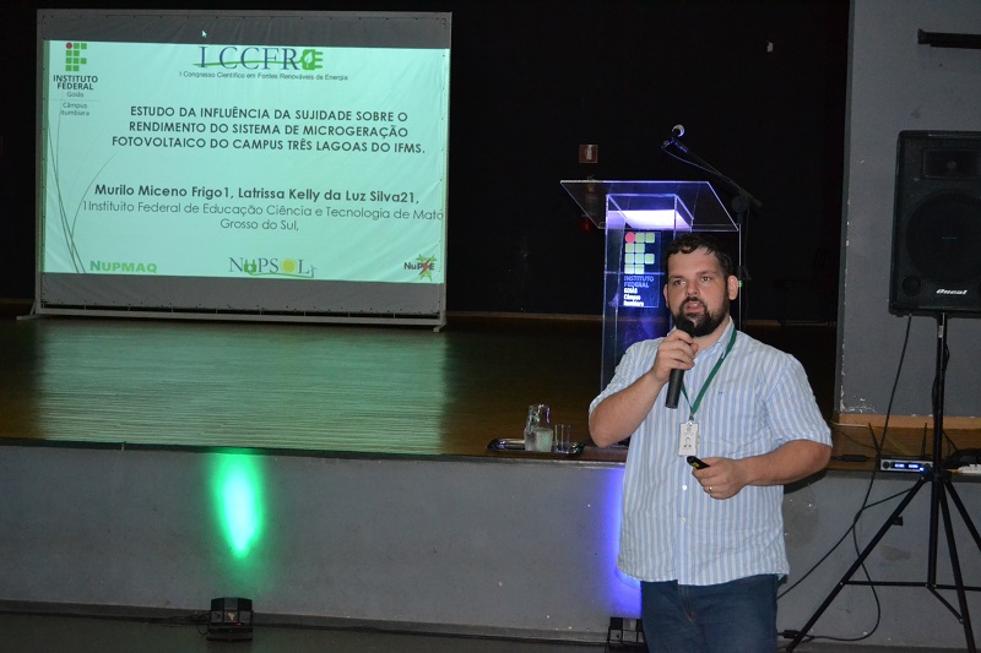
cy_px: 326
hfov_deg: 37.9
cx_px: 490
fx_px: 1430
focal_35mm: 52
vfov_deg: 25.7
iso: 3200
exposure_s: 1/60
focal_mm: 35
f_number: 5
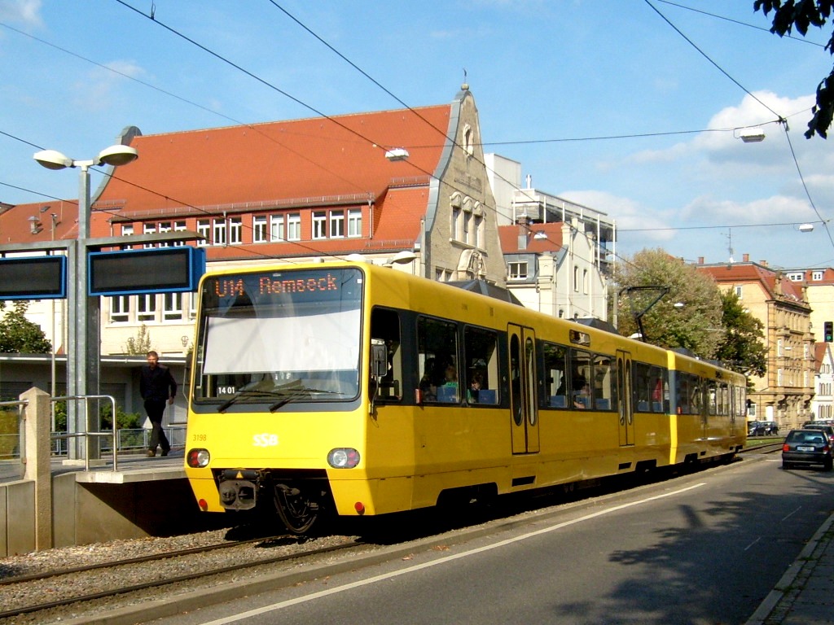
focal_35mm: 35
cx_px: 417
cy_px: 312
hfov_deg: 52.6
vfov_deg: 40.7
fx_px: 843
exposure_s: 1/350
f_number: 7.1
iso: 80
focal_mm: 5.8
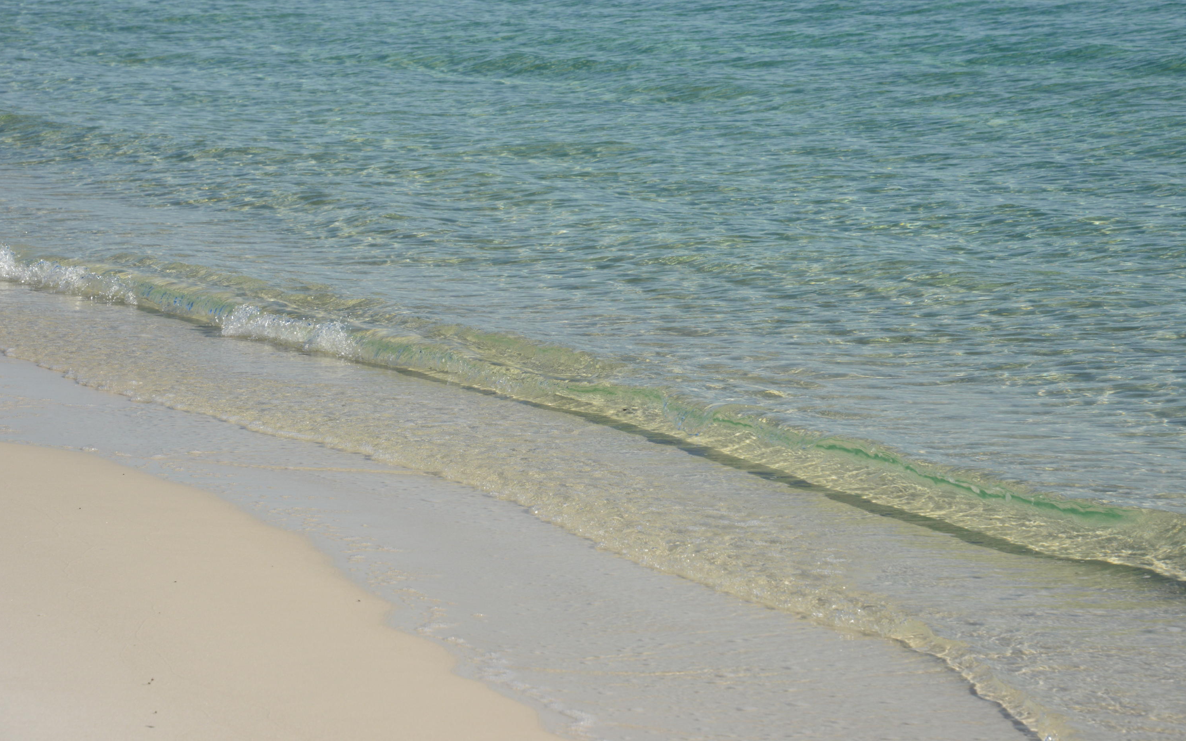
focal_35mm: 138
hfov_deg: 15.1
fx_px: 4460
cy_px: 345
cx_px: 592
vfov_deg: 9.5
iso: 500
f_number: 14
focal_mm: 135
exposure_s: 1/640
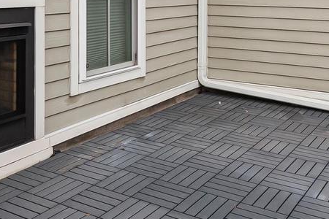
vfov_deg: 25.6
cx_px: 172
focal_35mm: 48
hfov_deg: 41.1
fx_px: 439
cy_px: -32
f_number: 7.1
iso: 640
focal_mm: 10
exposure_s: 1/320
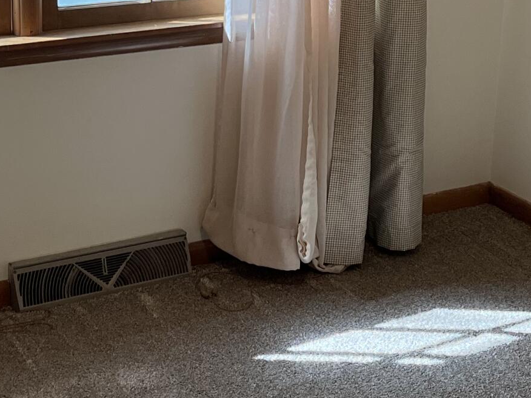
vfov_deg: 16.3
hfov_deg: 21.7
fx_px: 1365
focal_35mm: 89
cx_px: 429
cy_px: 25
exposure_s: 1/120
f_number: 1.6
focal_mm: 5.1
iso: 125
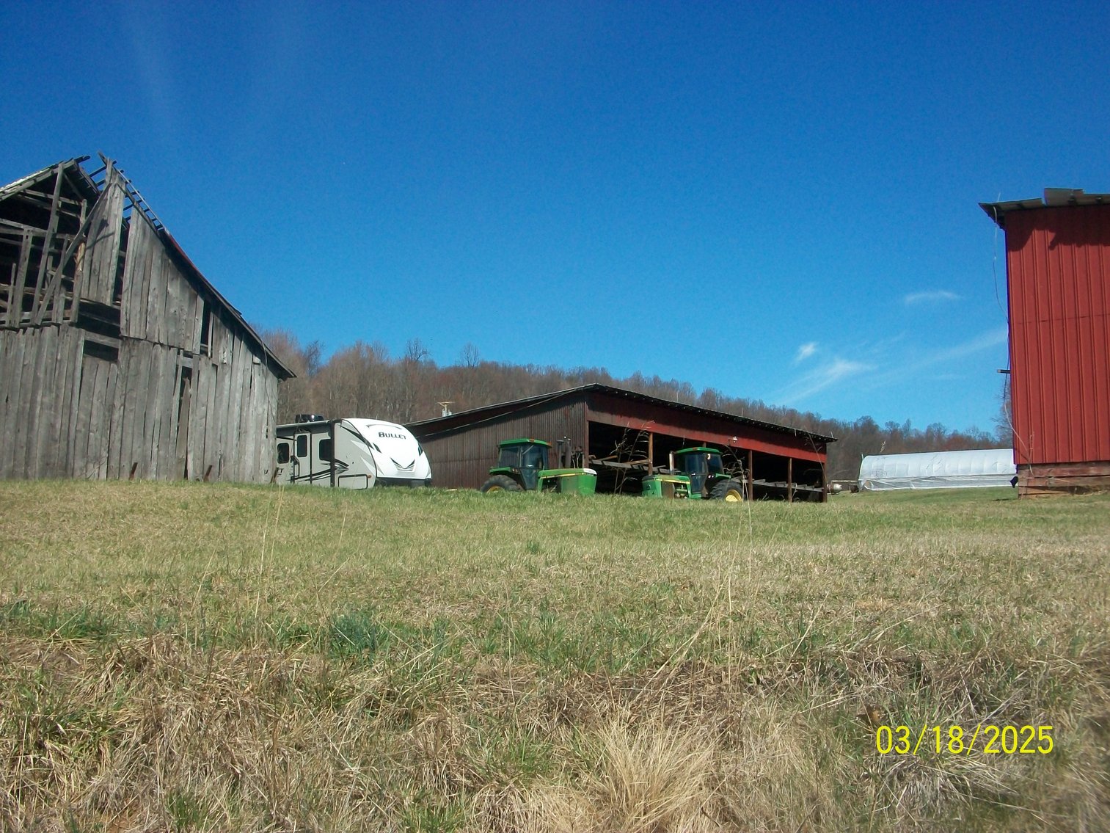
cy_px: 416
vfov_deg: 41.8
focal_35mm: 34
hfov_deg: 54.0
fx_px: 1090
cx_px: 555
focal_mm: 5.7
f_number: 5.5
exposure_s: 1/500
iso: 80
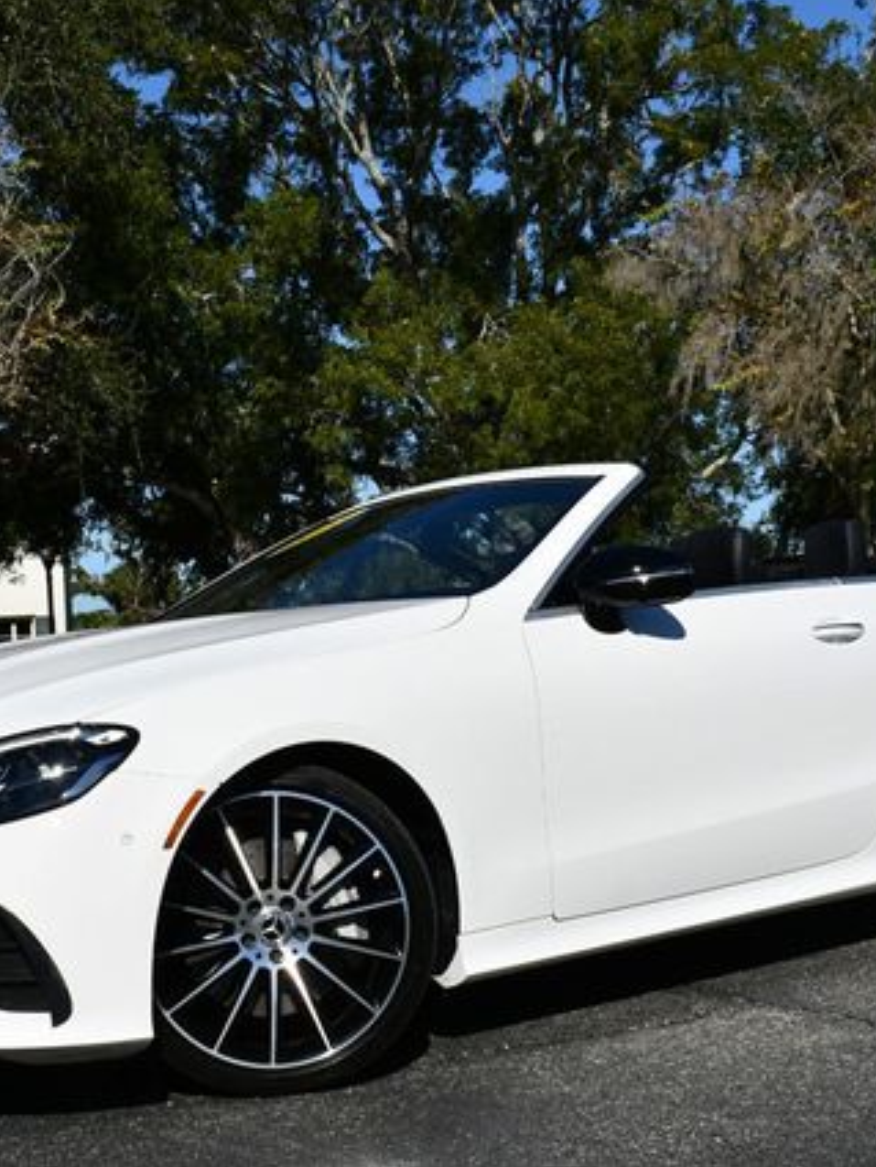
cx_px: 343
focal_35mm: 58
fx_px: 1956
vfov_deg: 33.2
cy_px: 582
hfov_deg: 25.2
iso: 100
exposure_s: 1/400
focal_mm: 20
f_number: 10
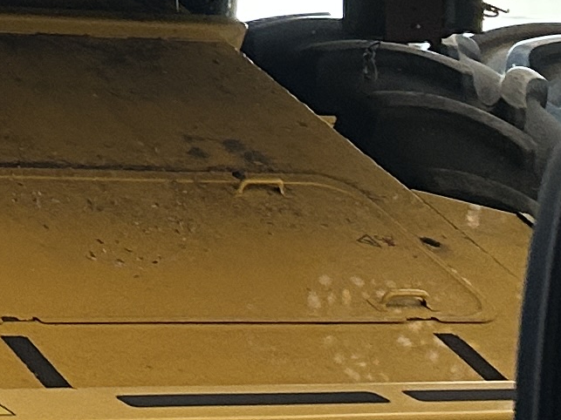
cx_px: -272
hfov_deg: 11.6
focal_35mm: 163
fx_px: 2641
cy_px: -123
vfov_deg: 9.0
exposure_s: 1/60
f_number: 1.5
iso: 200
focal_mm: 5.7
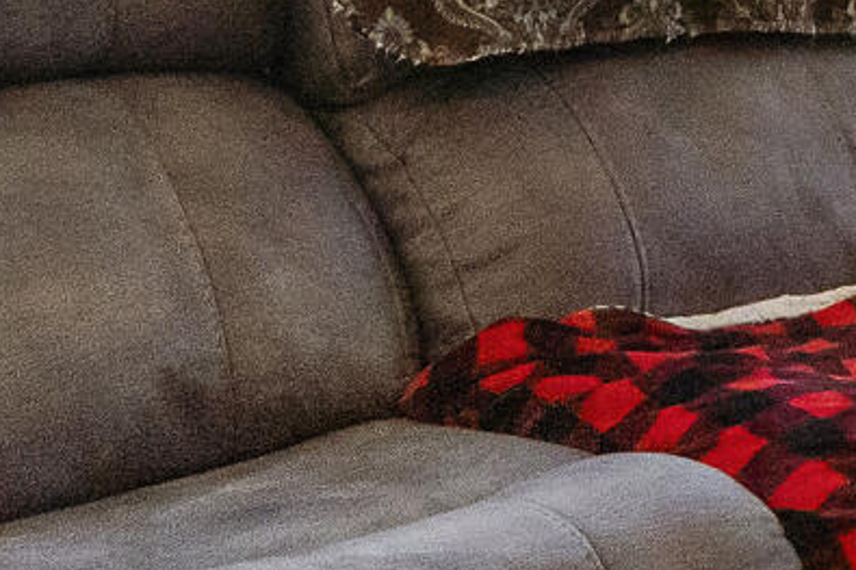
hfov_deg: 16.4
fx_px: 2709
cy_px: -509
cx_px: 1281
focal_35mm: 114
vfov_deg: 11.1
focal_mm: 10
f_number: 8
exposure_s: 1/200
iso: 800
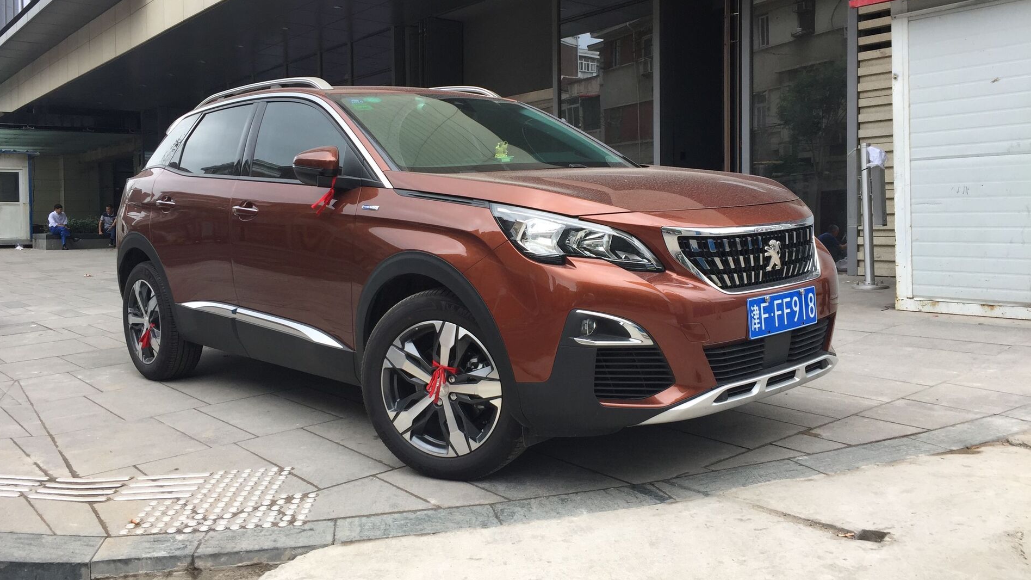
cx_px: 510
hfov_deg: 61.0
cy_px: 249
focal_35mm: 32
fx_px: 875
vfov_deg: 36.6
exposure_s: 1/220
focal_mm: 4.15
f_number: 2.2
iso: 32
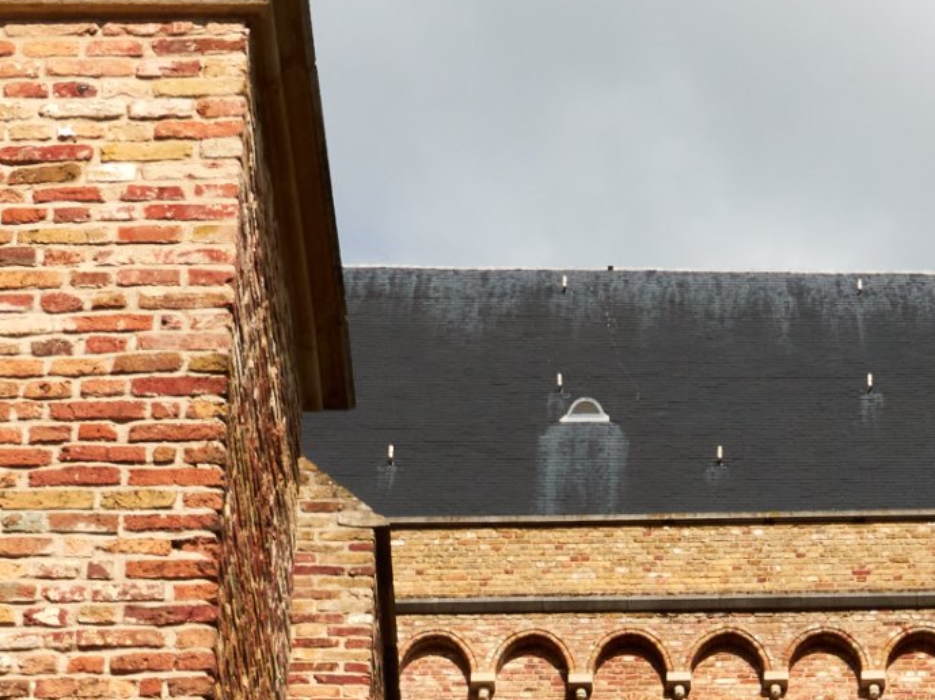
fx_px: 5210
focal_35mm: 193
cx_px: 782
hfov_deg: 10.2
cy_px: 1112
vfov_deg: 7.5
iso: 100
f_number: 8
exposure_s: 1/500
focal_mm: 19.84
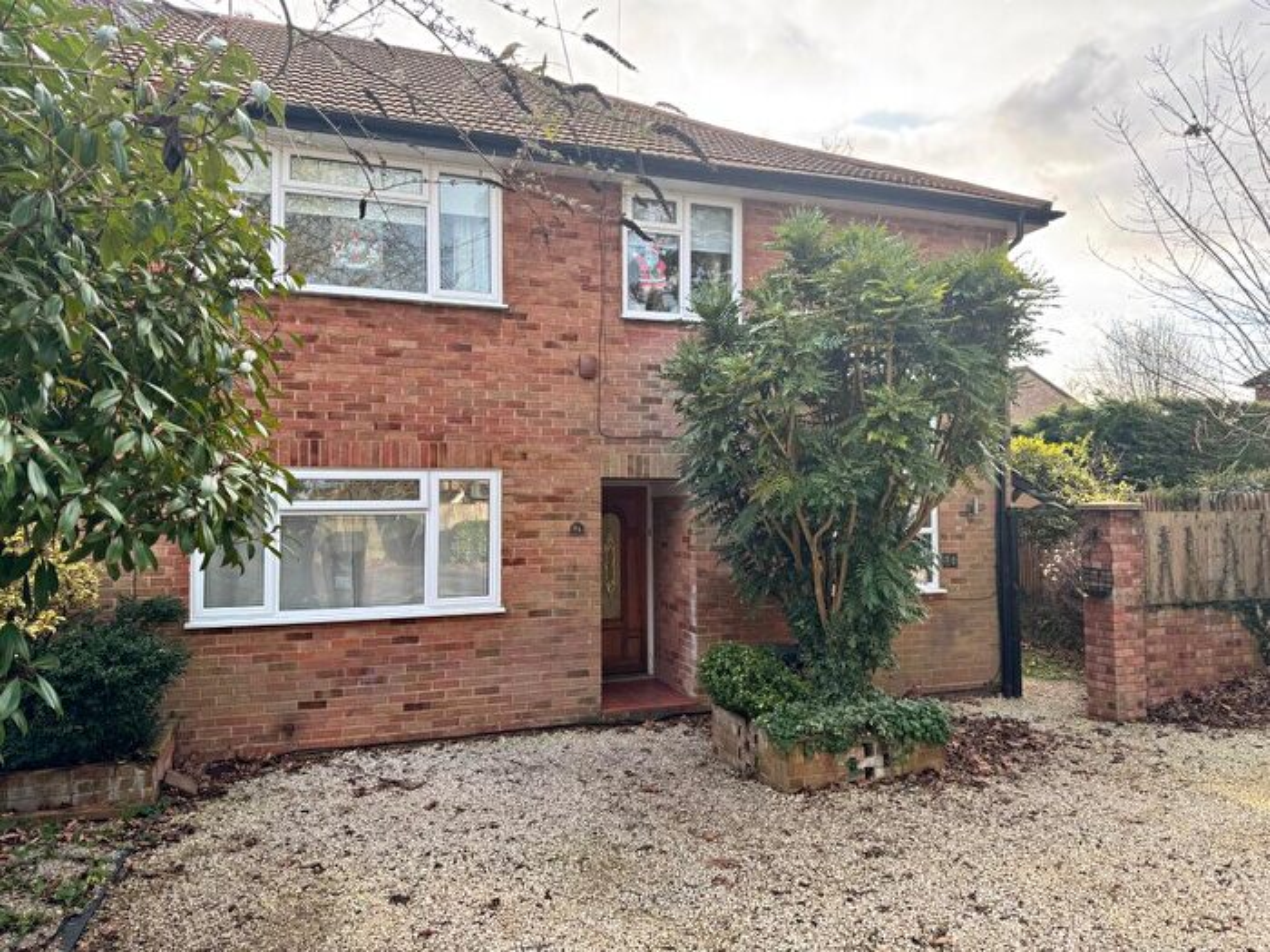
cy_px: 476
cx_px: 635
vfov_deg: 56.8
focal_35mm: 24
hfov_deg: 71.6
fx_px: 881
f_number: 1.78
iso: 80
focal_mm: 6.76
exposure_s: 1/387
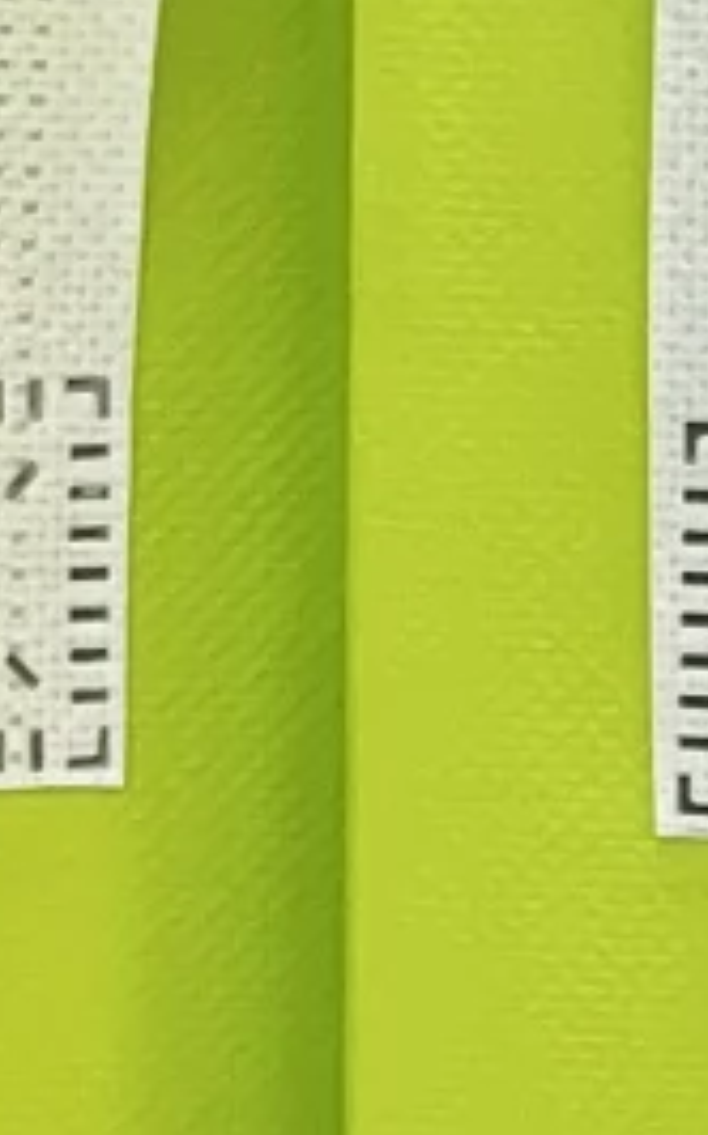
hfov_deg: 3.0
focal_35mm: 442
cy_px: 2910
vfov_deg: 4.6
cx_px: 1130
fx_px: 13660
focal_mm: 9
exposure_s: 1/100
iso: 200
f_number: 2.8
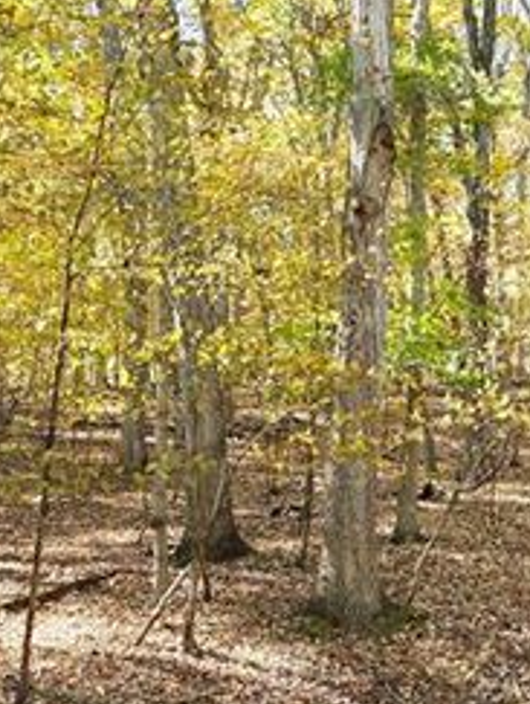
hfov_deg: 22.5
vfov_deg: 30.7
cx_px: 524
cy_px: 393
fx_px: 1283
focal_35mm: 63
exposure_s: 1/182
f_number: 1.7
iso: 50
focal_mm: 6.3
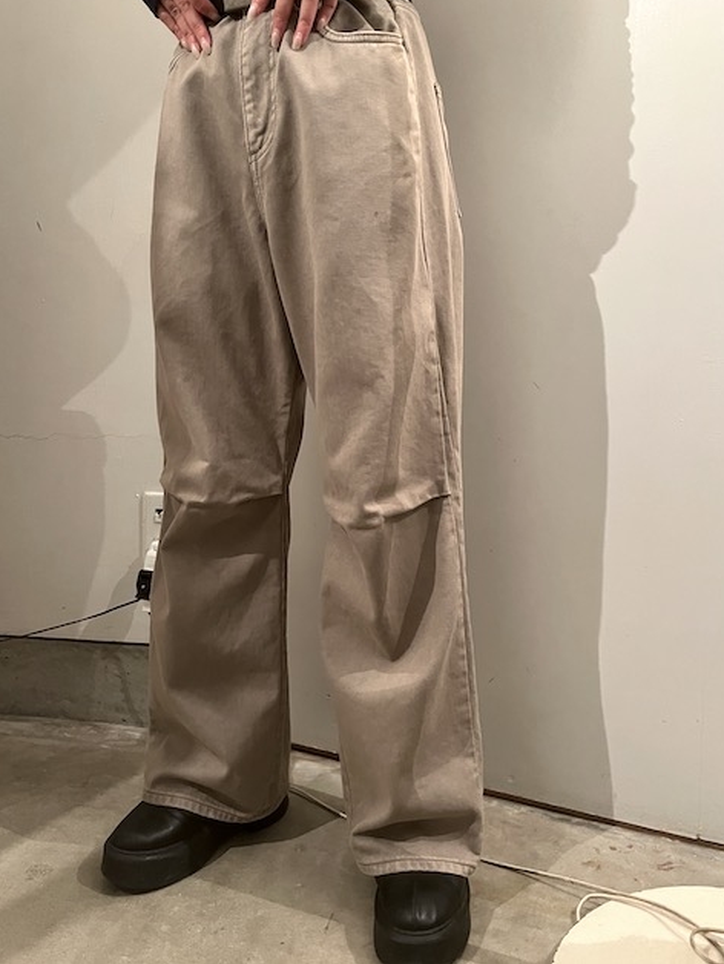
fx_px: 808
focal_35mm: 29
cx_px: 351
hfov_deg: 48.3
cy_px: 428
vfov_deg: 61.5
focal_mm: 5.1
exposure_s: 1/60
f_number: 1.6
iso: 400
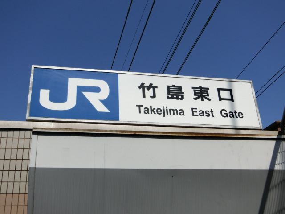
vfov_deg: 32.2
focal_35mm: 45
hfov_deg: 42.1
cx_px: 142
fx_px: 370
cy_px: 107
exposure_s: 1/320
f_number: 8.8
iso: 80
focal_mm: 8
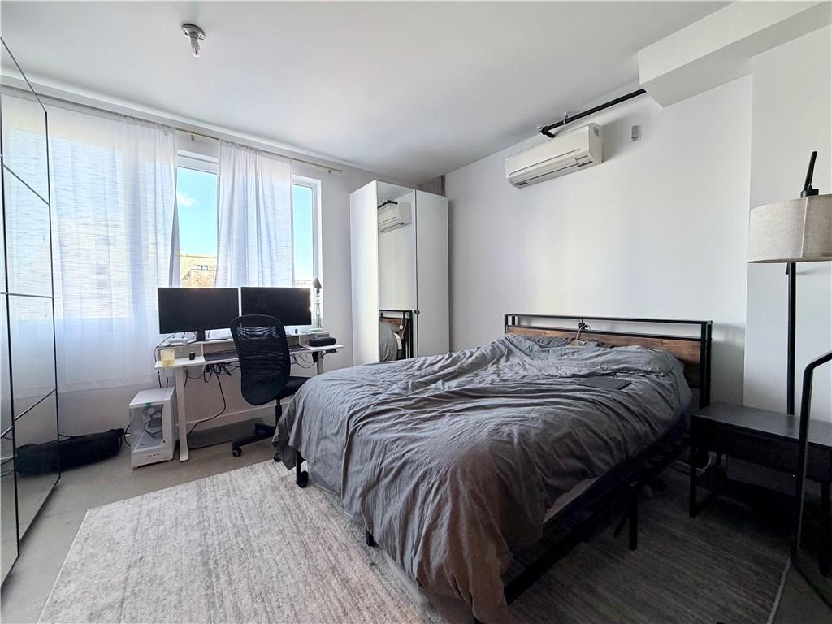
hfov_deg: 102.1
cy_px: 312
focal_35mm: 14
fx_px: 336
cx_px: 416
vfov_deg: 85.7
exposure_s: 1/120
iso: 200
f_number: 2.2
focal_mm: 2.22
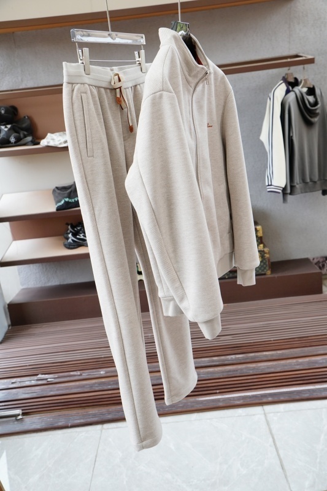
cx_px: 164
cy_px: 246
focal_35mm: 38
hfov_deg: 35.5
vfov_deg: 51.3
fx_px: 511
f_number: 4.5
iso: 500
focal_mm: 25
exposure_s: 1/125
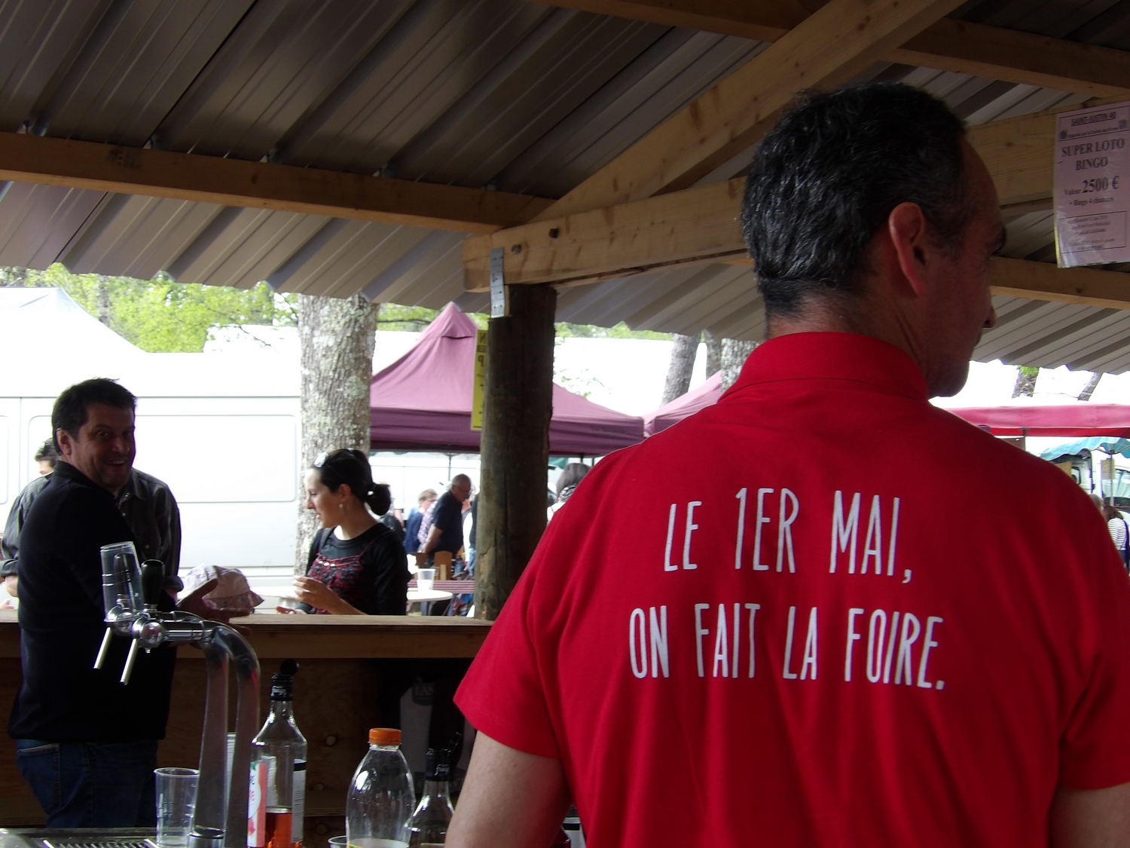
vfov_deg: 23.7
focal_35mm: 62
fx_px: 2024
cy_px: 424
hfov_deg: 31.2
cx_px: 565
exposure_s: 1/50
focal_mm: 11.1
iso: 100
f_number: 4
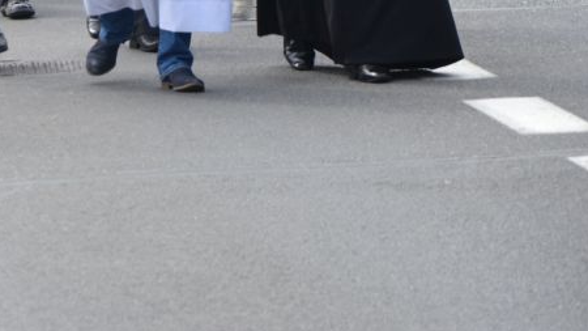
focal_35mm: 356
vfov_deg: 3.4
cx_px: -182
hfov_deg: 6.0
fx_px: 5556
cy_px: -157
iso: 100
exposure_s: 1/160
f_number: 6.3
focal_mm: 85
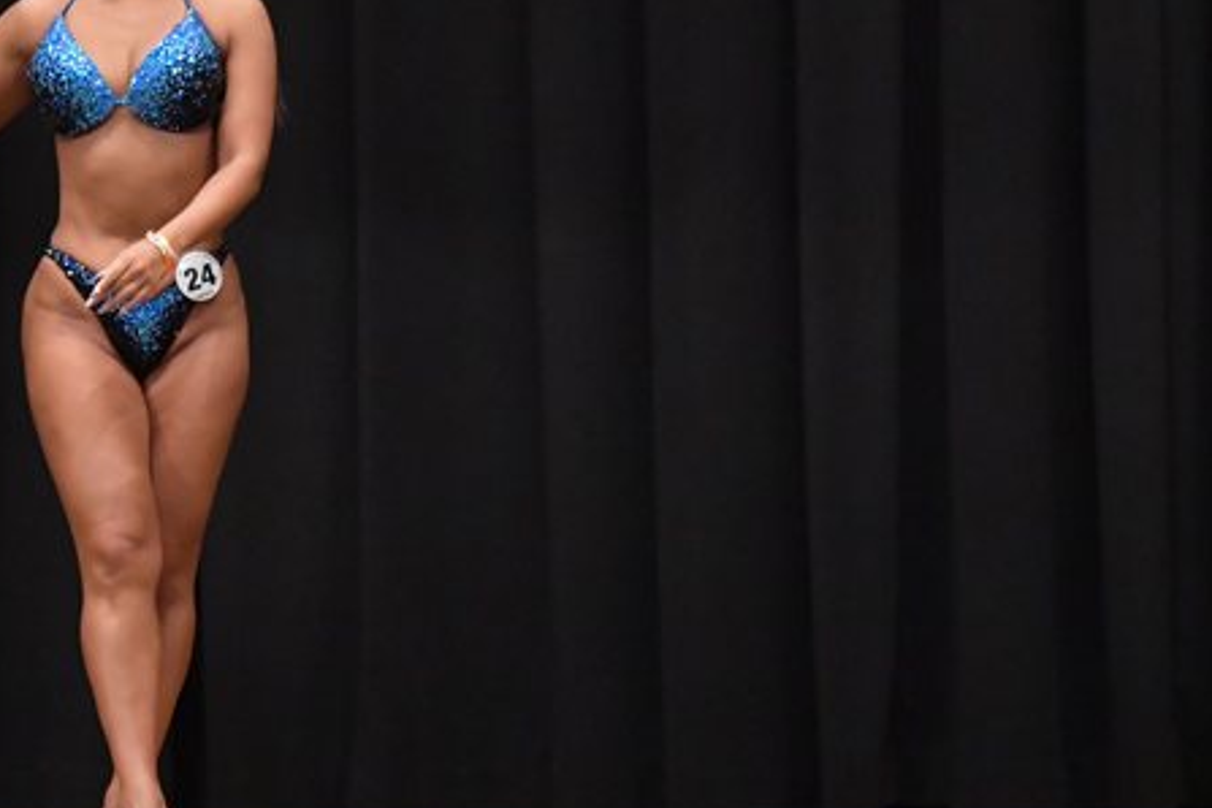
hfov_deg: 5.9
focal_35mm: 350
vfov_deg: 3.9
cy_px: 371
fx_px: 11782
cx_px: 194
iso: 6400
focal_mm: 135
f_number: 5.6
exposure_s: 1/400
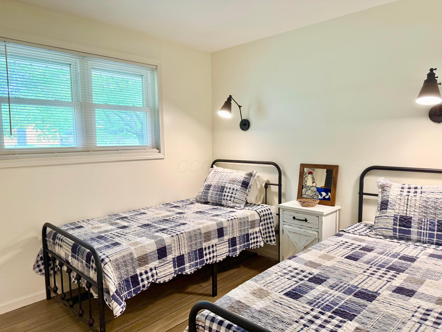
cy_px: 166
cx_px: 221
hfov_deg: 71.6
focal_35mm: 24
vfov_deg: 56.8
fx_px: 306
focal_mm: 6.76
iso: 250
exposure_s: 1/120
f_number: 1.78
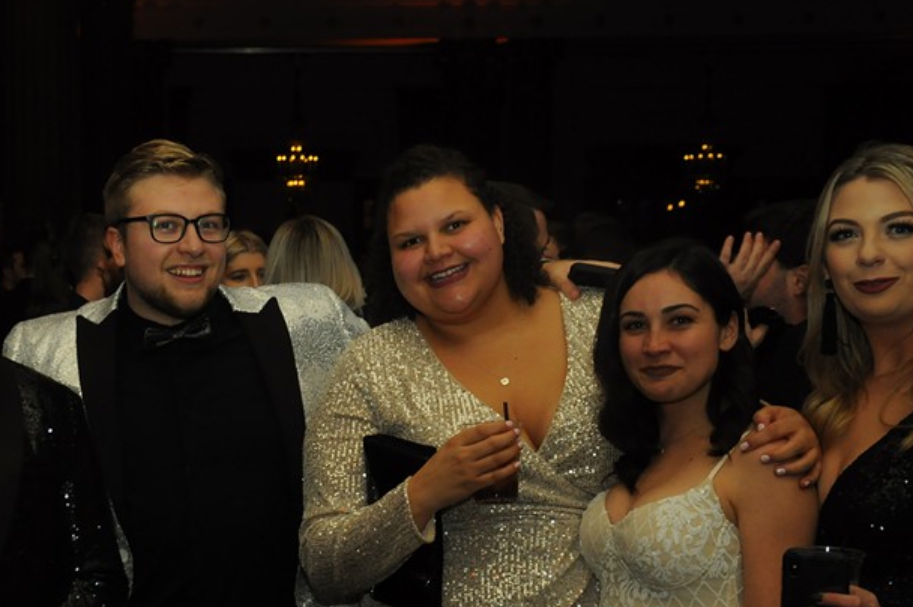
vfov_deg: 18.3
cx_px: 227
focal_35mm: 74
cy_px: 430
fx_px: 1875
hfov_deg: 27.0
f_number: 5.6
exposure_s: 1/60
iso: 800
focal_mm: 30
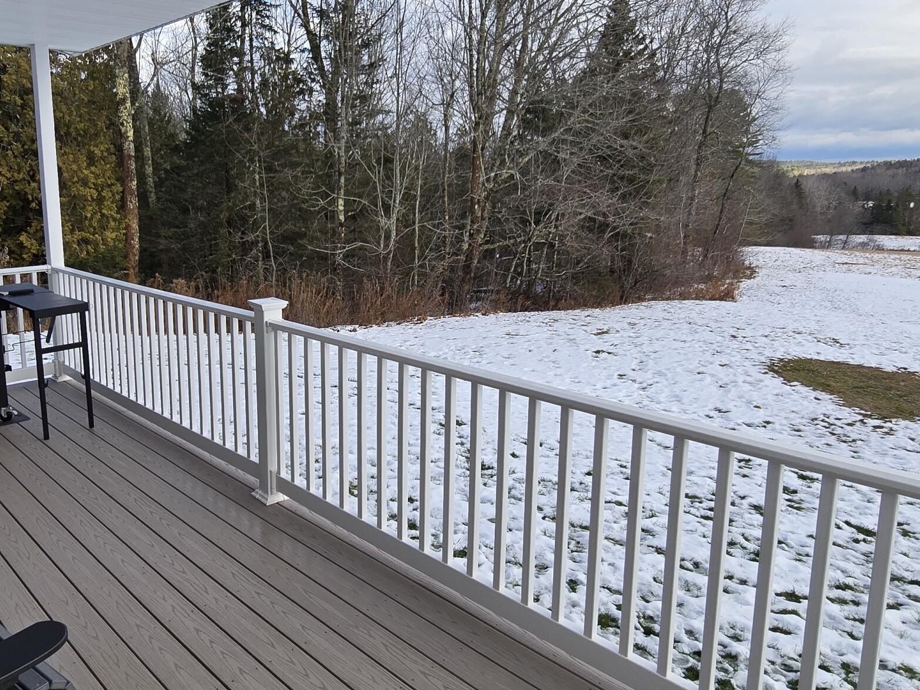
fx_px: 664
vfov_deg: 54.8
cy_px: 310
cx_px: 355
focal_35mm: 25
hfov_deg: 68.5
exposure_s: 1/670
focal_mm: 2.2
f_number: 2.2
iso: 50
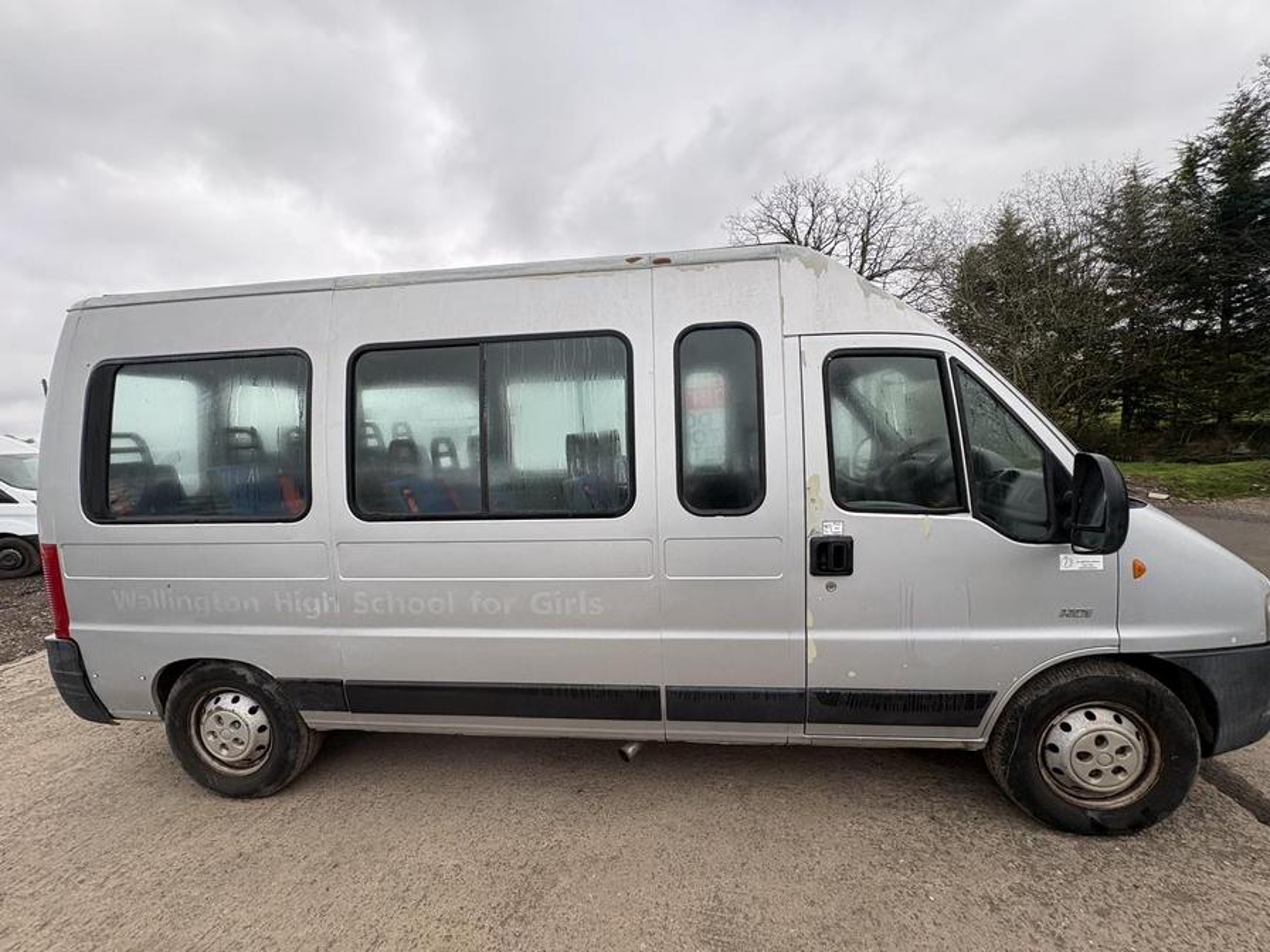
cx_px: 635
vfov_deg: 85.7
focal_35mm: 14
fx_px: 514
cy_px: 476
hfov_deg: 102.1
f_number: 2.2
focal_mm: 2.22
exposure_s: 1/99
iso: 50
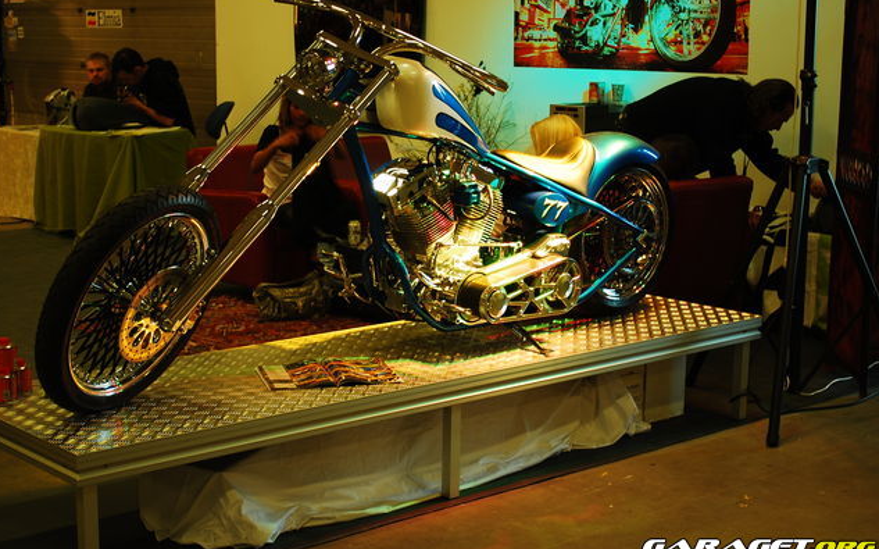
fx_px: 1485
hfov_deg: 33.0
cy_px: 261
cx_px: 436
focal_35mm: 62
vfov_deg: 20.9
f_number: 5.3
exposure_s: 1/5
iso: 100
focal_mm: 40
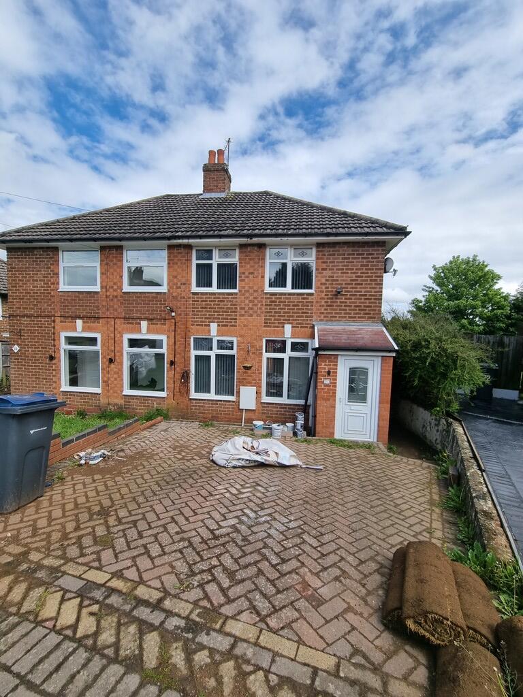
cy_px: 348
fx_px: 262
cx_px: 262
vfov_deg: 106.2
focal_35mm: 13
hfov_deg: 89.9
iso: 50
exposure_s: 1/1632
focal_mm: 2.2
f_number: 2.2
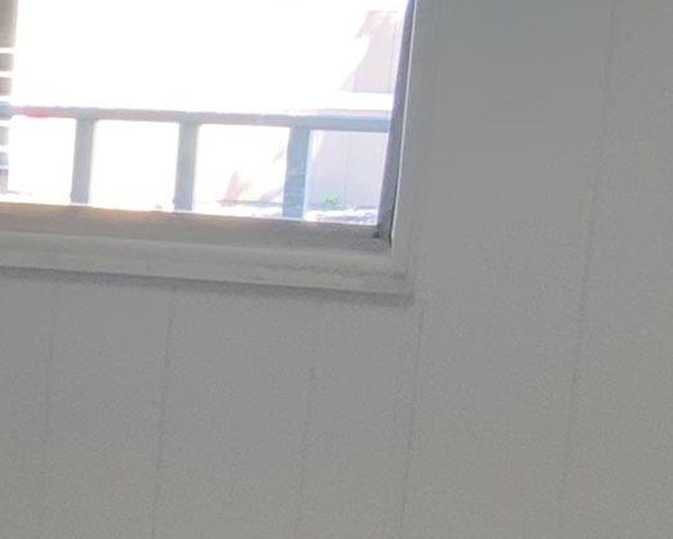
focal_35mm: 167
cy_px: 667
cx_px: -714
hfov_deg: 10.5
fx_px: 3327
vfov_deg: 9.1
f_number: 1.8
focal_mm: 3
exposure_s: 1/60
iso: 40
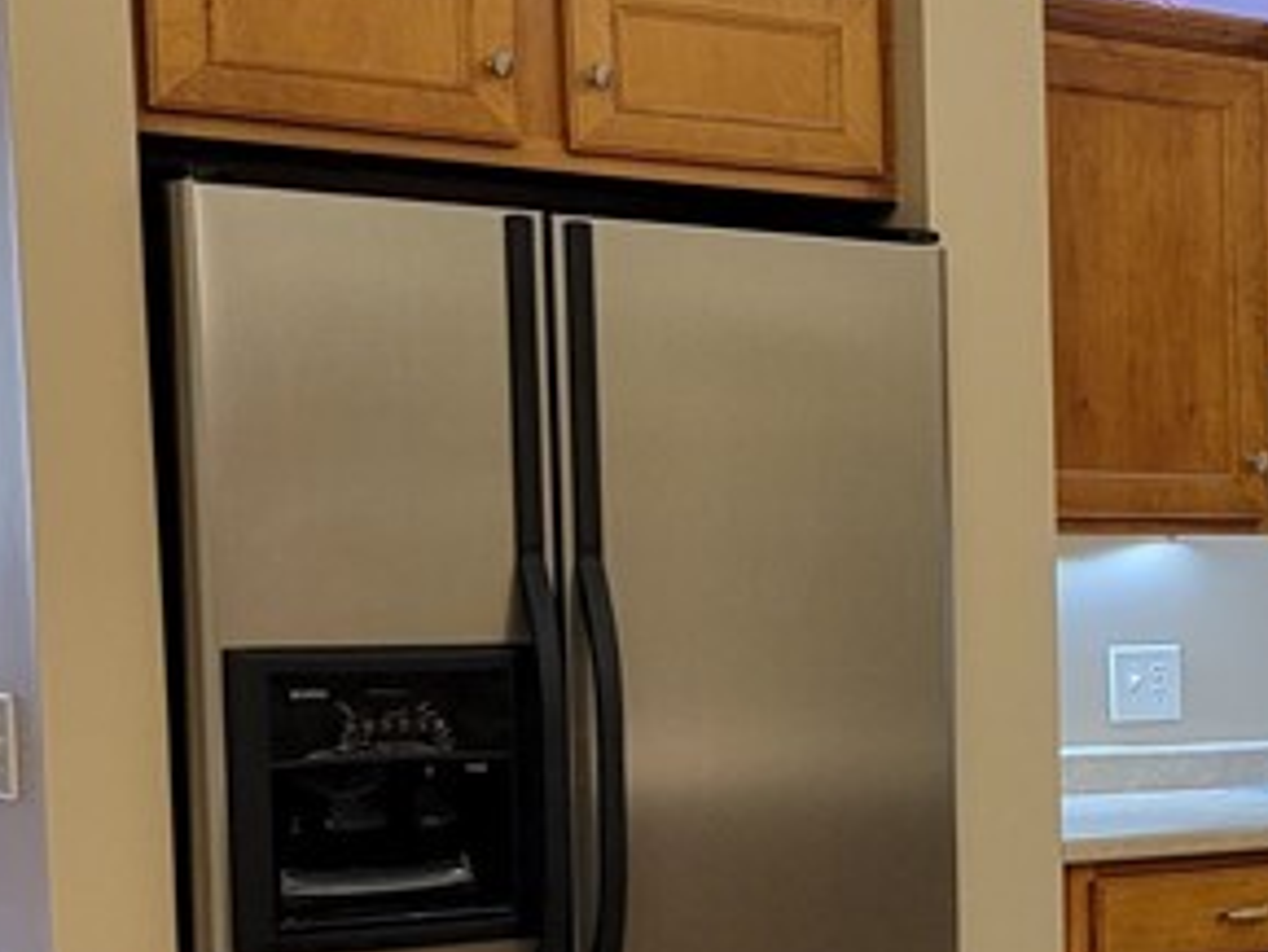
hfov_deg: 19.0
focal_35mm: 85
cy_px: 737
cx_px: 2106
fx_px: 3115
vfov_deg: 17.3
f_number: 1.8
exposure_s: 1/40
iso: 160
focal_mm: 6.7
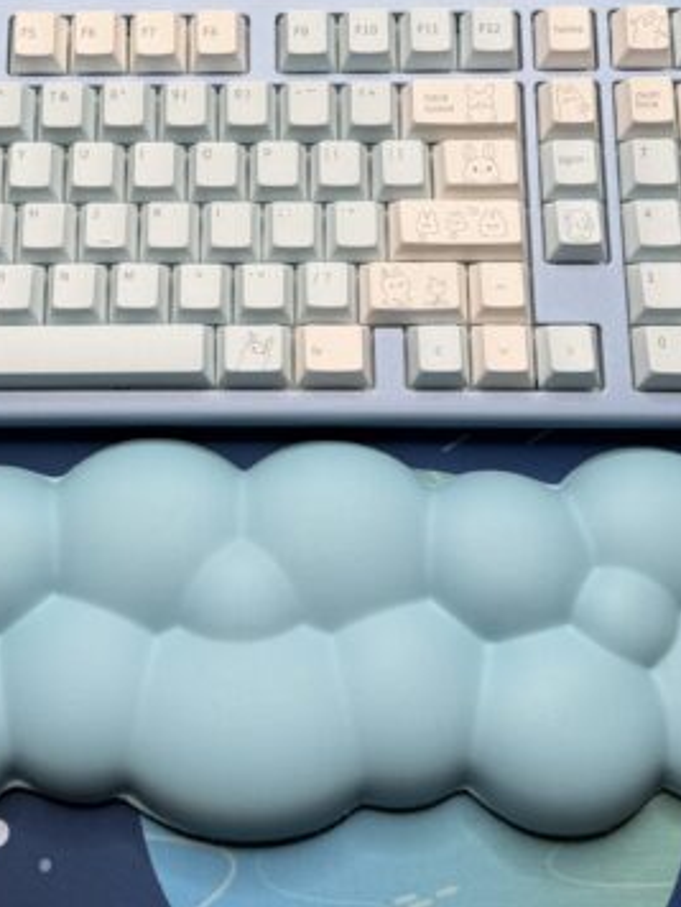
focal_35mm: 54
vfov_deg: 34.4
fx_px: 1416
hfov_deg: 26.9
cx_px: 242
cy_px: 176
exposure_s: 1/128
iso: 50
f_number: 1.78
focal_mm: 6.76
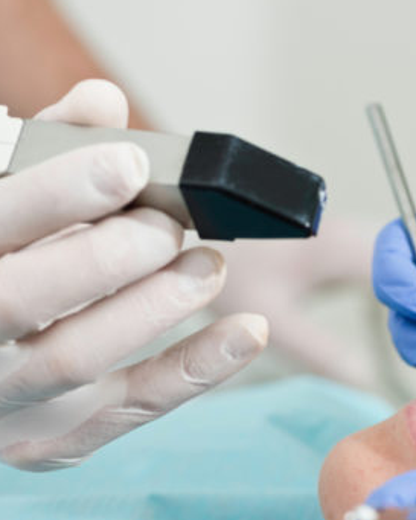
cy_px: 313
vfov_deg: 10.3
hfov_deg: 8.2
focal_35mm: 188
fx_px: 2892
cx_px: 442
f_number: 5.6
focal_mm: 105
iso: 320
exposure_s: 1/200
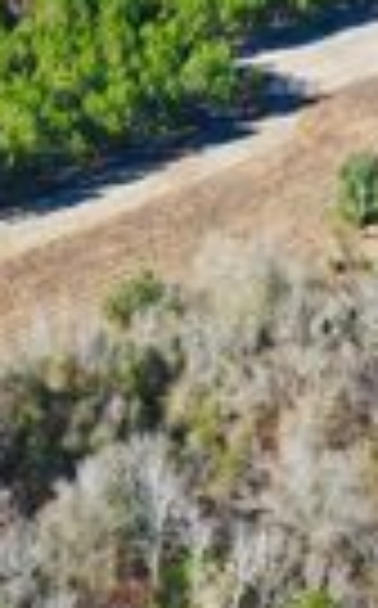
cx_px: -146
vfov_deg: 22.3
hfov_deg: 13.7
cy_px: 61
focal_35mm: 91
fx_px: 1505
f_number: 5
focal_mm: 10.26
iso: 100
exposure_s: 1/200
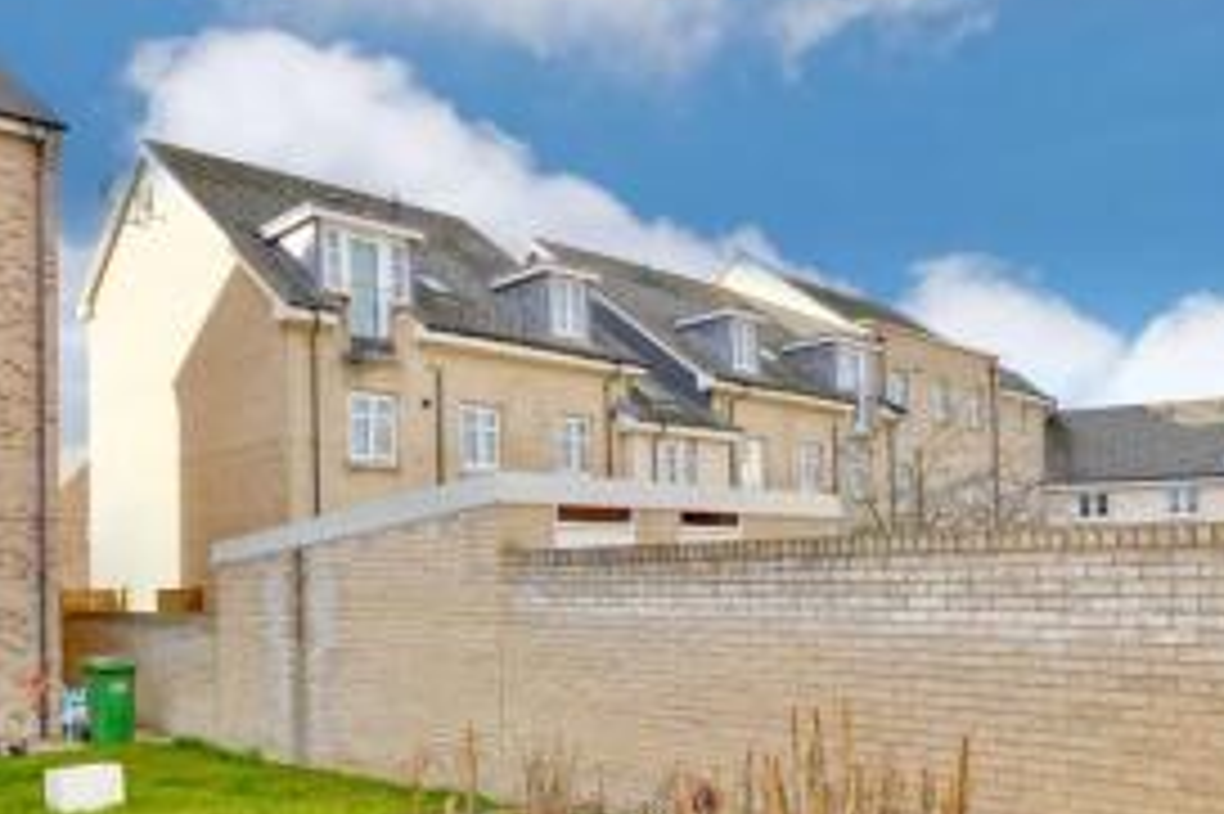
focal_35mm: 28
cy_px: 569
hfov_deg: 62.6
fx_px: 951
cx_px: 342
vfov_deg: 45.3
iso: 250
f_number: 5.6
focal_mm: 16
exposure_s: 1/125
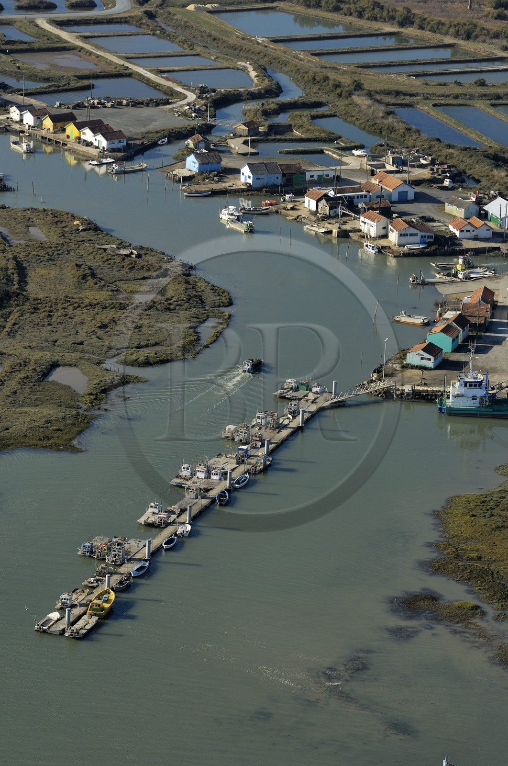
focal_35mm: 165
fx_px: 3503
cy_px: 383
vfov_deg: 12.5
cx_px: 254
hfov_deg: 8.3
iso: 100
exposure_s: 1/500
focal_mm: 110
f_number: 5
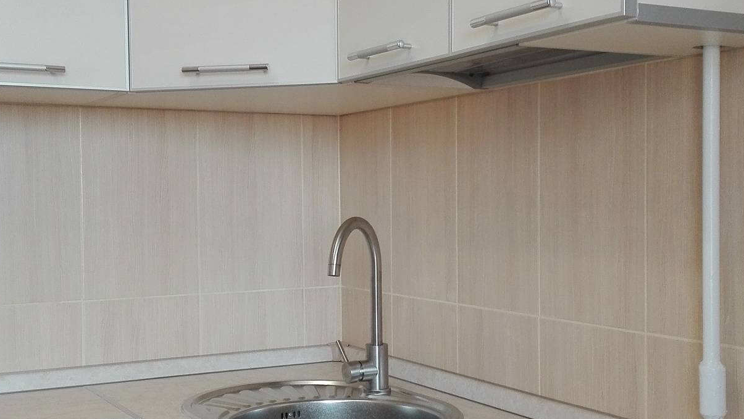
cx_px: 347
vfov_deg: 24.0
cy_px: 226
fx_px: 986
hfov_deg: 41.3
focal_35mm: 50
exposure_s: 1/100
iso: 190
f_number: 2
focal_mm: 3.79
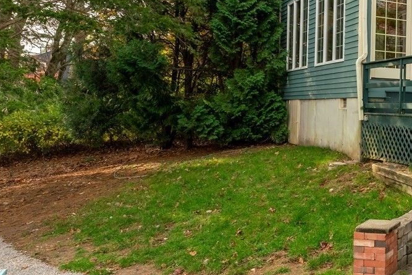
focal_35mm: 43
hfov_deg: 33.9
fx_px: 492
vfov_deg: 31.0
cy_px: 98
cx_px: 524
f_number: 5.6
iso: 320
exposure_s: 1/4000
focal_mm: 14
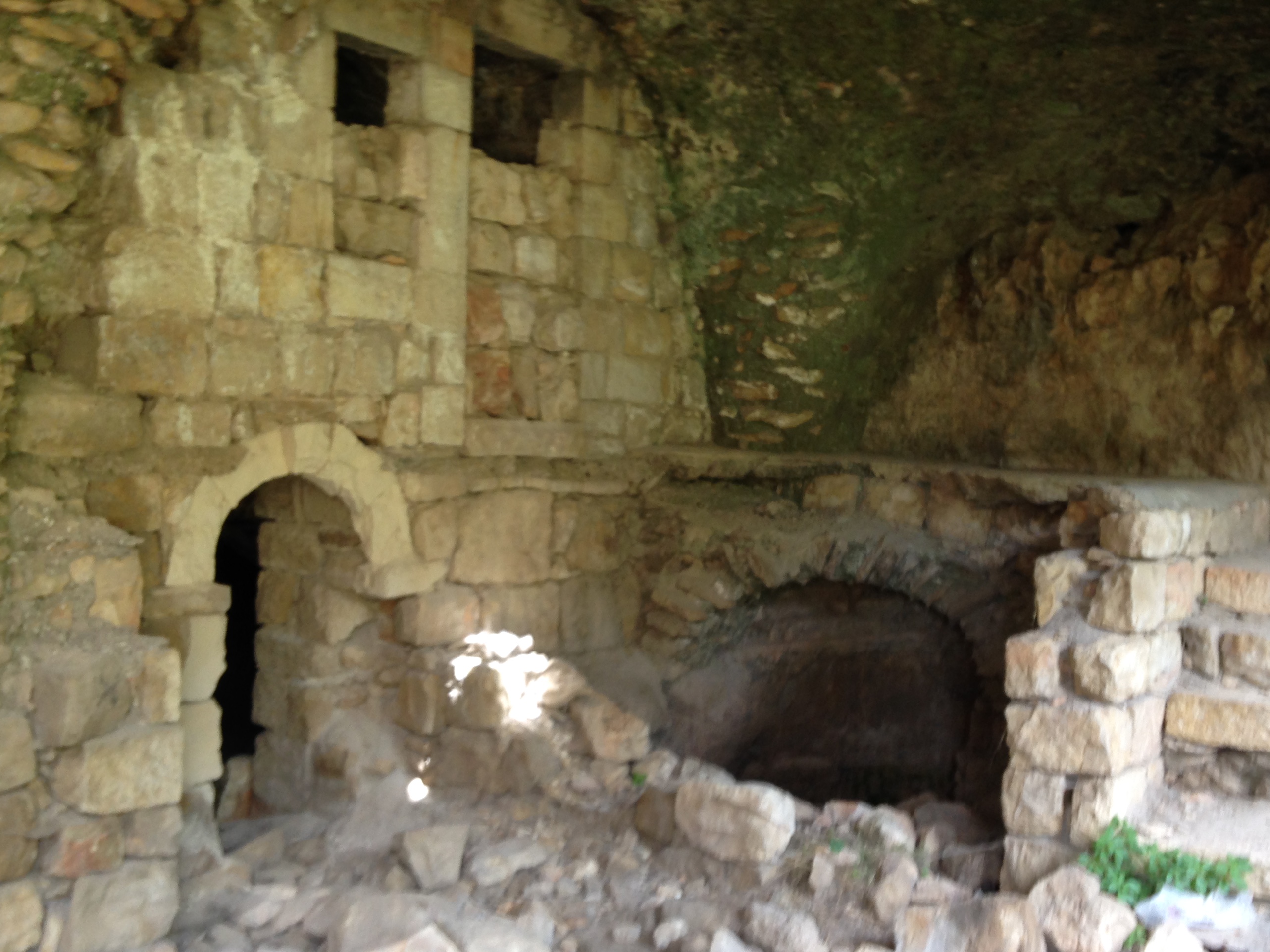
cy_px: 527
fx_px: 1541
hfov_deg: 44.7
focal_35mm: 42
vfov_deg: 34.3
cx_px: 733
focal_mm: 4.12
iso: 50
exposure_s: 1/20
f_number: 2.4
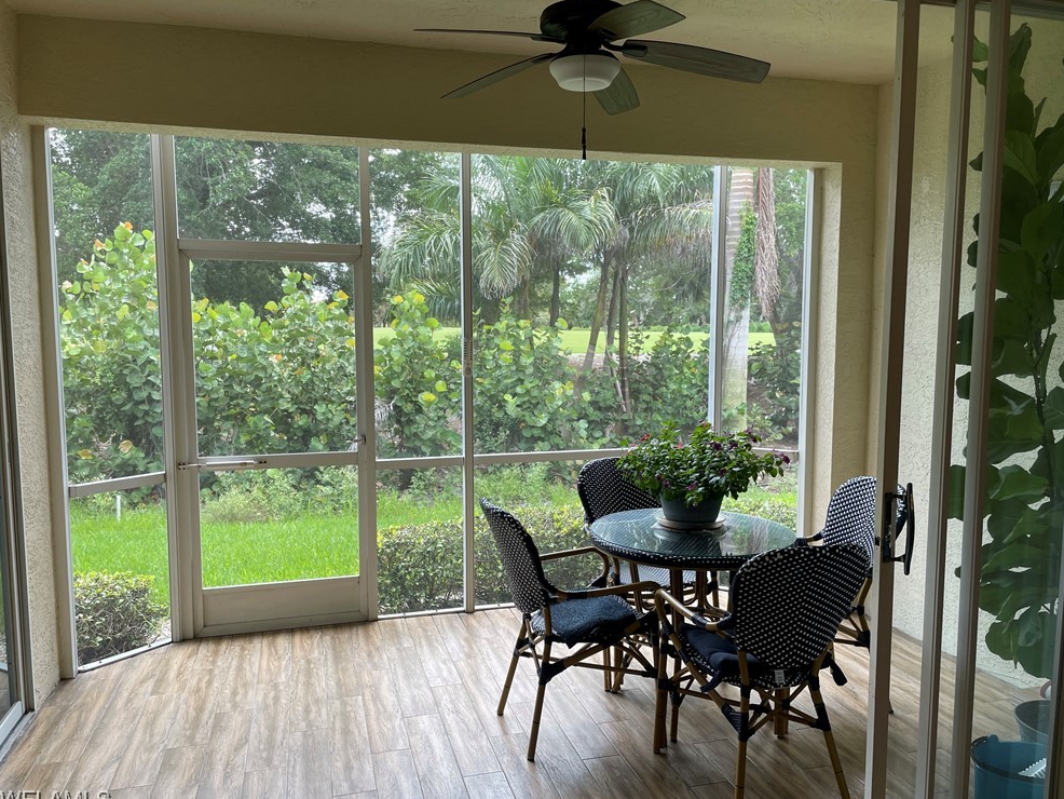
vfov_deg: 51.4
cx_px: 531
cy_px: 409
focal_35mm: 27
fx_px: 830
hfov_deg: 65.3
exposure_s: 1/120
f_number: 1.6
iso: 40
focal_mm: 4.2
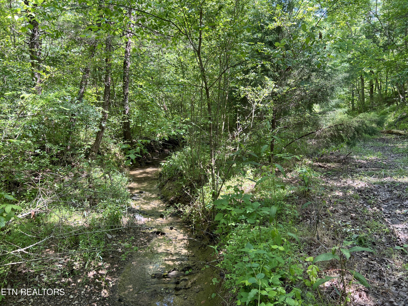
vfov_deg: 53.1
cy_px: 153
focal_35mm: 26
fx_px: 306
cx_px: 204
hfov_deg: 67.3
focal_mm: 5.7
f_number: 1.5
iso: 50
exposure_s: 1/121
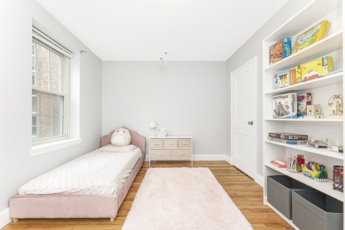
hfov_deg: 104.2
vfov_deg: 81.2
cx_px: 172
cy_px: 115
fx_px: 134
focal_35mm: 14
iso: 1600
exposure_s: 1/80
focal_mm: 14
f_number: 9
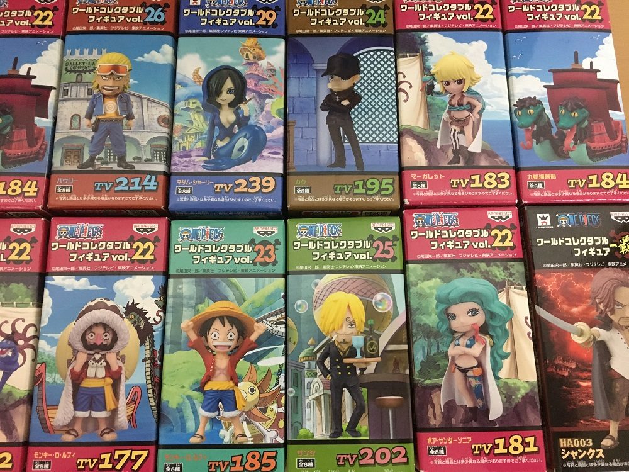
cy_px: 236
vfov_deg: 48.2
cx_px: 314
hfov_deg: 61.7
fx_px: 527
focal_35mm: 29
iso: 250
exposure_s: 1/15
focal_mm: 4.15
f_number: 2.2
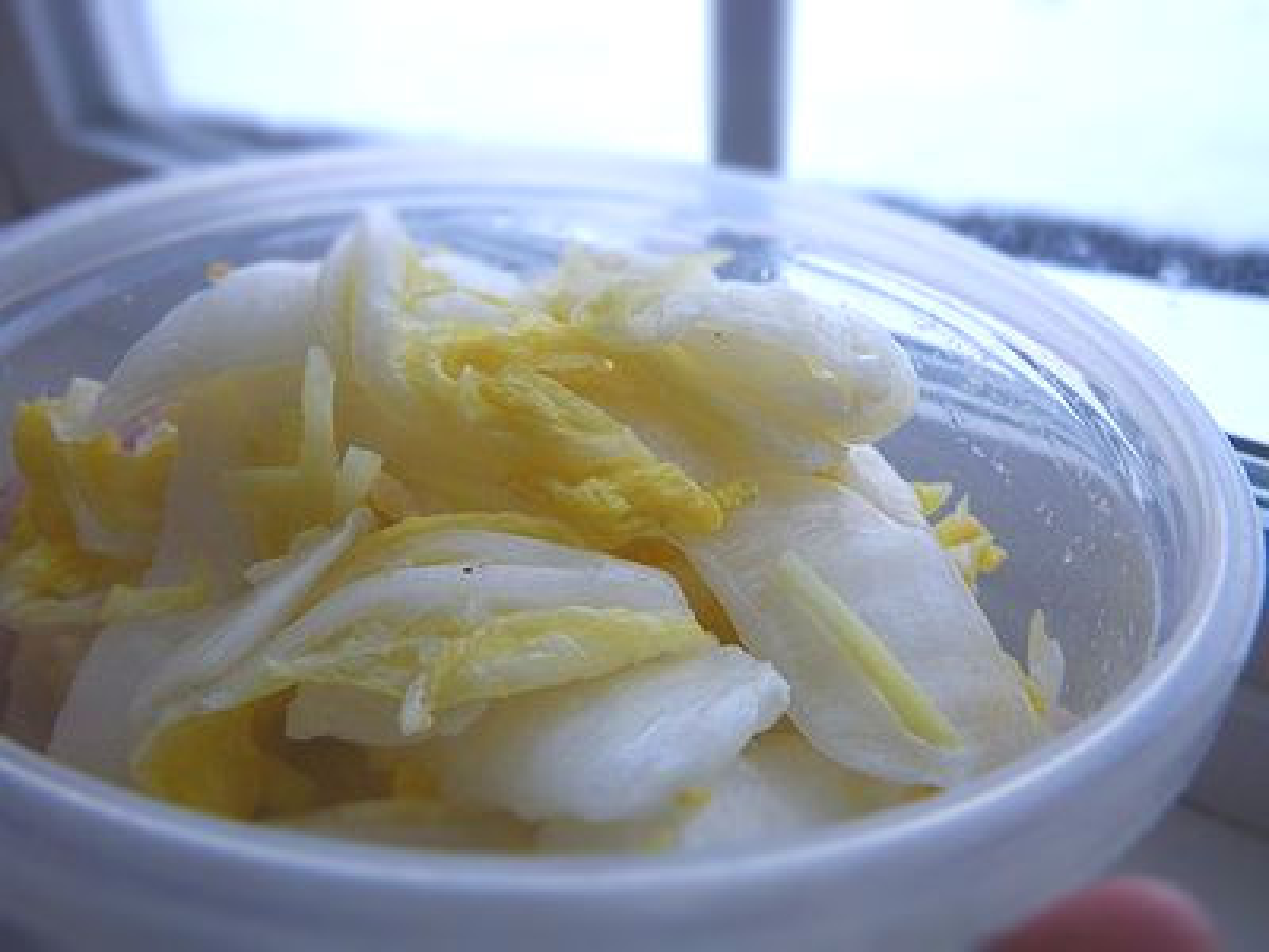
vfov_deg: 41.8
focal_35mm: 34
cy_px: 476
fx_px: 1246
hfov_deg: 54.0
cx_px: 634
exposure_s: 1/50
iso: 160
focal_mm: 6.1
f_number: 3.8
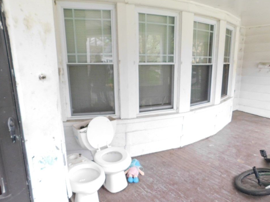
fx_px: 195
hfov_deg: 69.3
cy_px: 107
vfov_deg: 54.9
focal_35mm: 25
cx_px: 145
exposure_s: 1/30
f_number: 3
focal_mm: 4
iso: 320
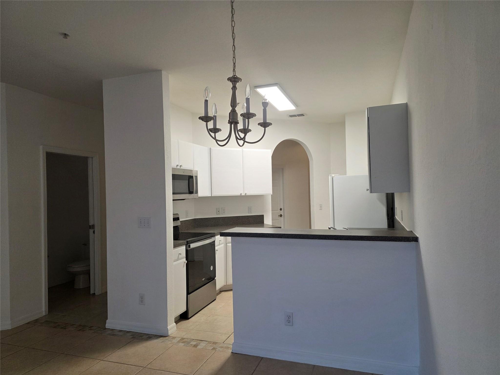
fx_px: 332
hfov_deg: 73.9
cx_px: 250
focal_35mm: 23
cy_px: 188
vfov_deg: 58.9
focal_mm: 6.3
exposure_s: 1/120
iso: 160
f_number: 1.7
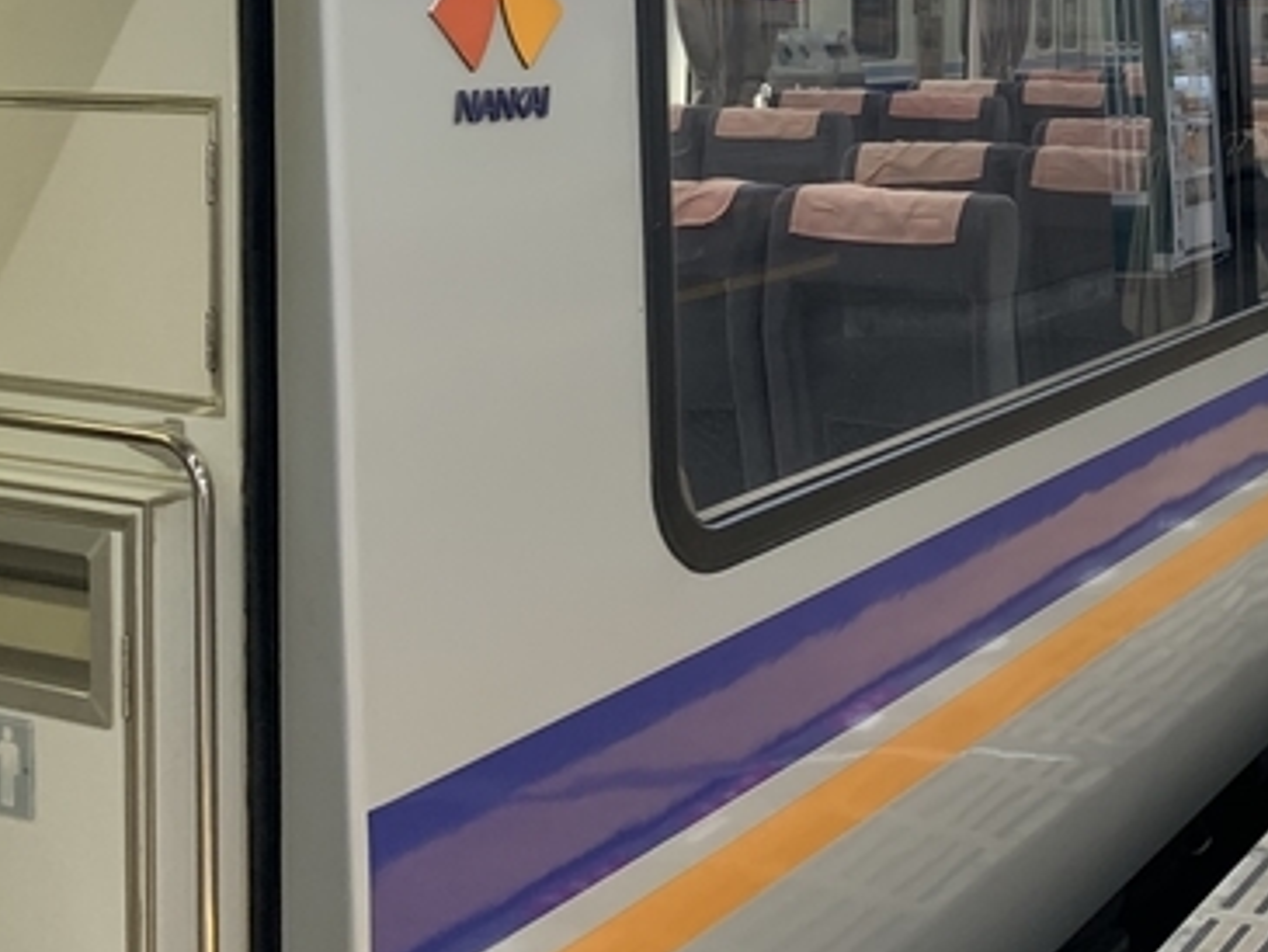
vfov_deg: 24.8
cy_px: 63
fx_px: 2089
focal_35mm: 57
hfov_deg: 32.8
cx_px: 1028
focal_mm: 4.25
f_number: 1.8
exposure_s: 1/82
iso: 100
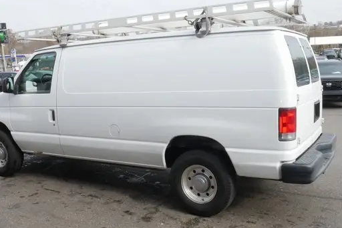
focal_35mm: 39
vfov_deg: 34.2
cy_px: 106
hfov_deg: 49.5
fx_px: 371
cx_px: 155
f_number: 20
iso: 500
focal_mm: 15
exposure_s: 1/60
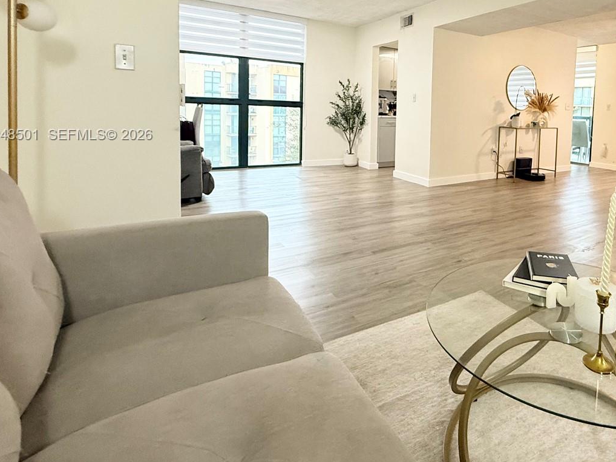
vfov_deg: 58.9
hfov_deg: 72.1
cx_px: 448
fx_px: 392
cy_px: 135
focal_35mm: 22
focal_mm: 2.22
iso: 500
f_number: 2.2
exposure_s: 1/60
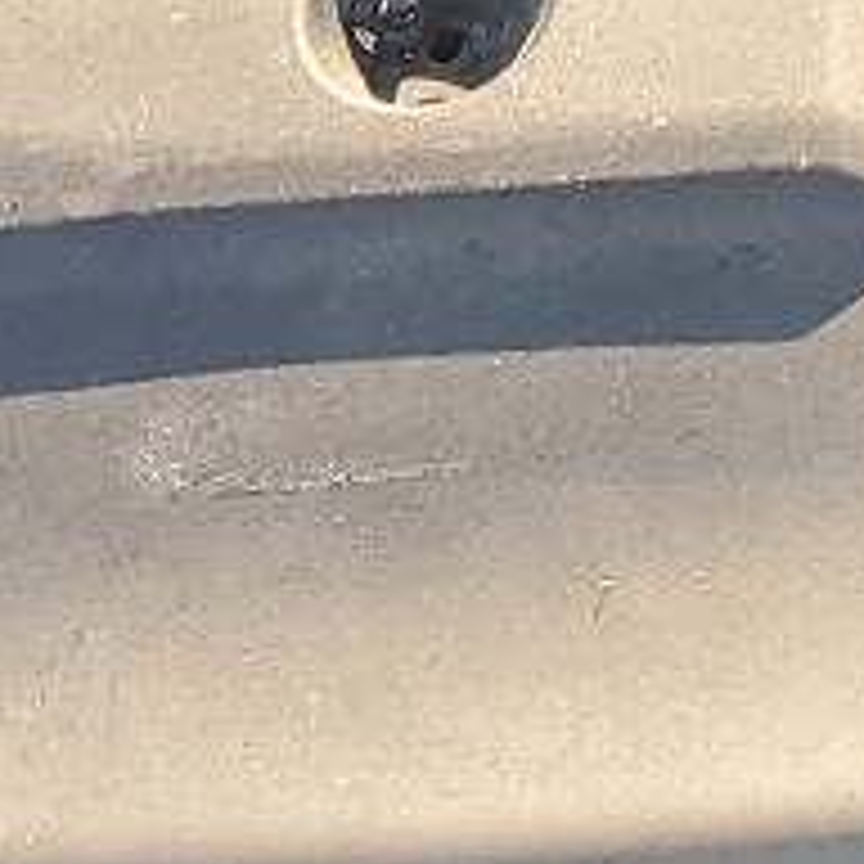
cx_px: 1575
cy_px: -1166
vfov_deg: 8.4
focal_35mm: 192
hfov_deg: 8.7
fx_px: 5422
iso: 50
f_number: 1.5
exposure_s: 1/294
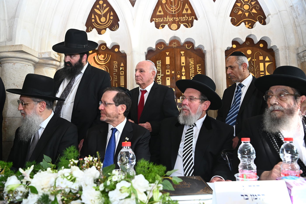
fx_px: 204
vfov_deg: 53.1
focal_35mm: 24
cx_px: 153
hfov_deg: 73.8
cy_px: 102
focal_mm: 24
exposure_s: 1/160
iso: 640
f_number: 5.6
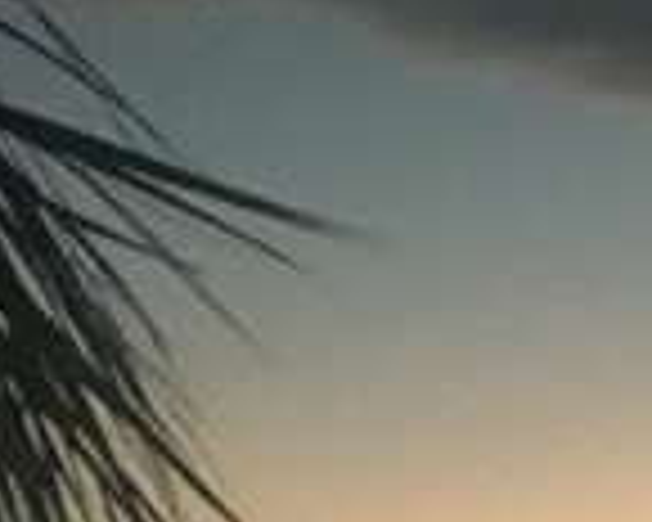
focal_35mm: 200
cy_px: 1138
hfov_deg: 7.8
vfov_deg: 7.4
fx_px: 3859
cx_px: 2203
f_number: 2.2
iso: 200
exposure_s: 1/15
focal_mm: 4.15
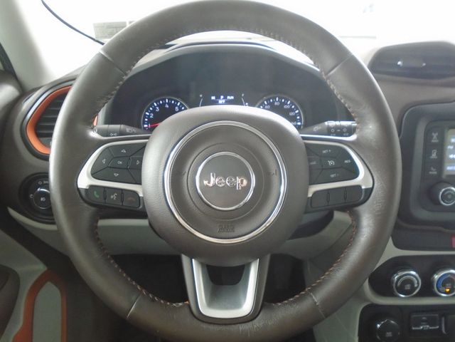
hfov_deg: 67.3
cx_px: 228
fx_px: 342
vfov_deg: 53.1
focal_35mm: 26
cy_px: 171
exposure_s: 1/30
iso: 320
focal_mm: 4.6
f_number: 3.2
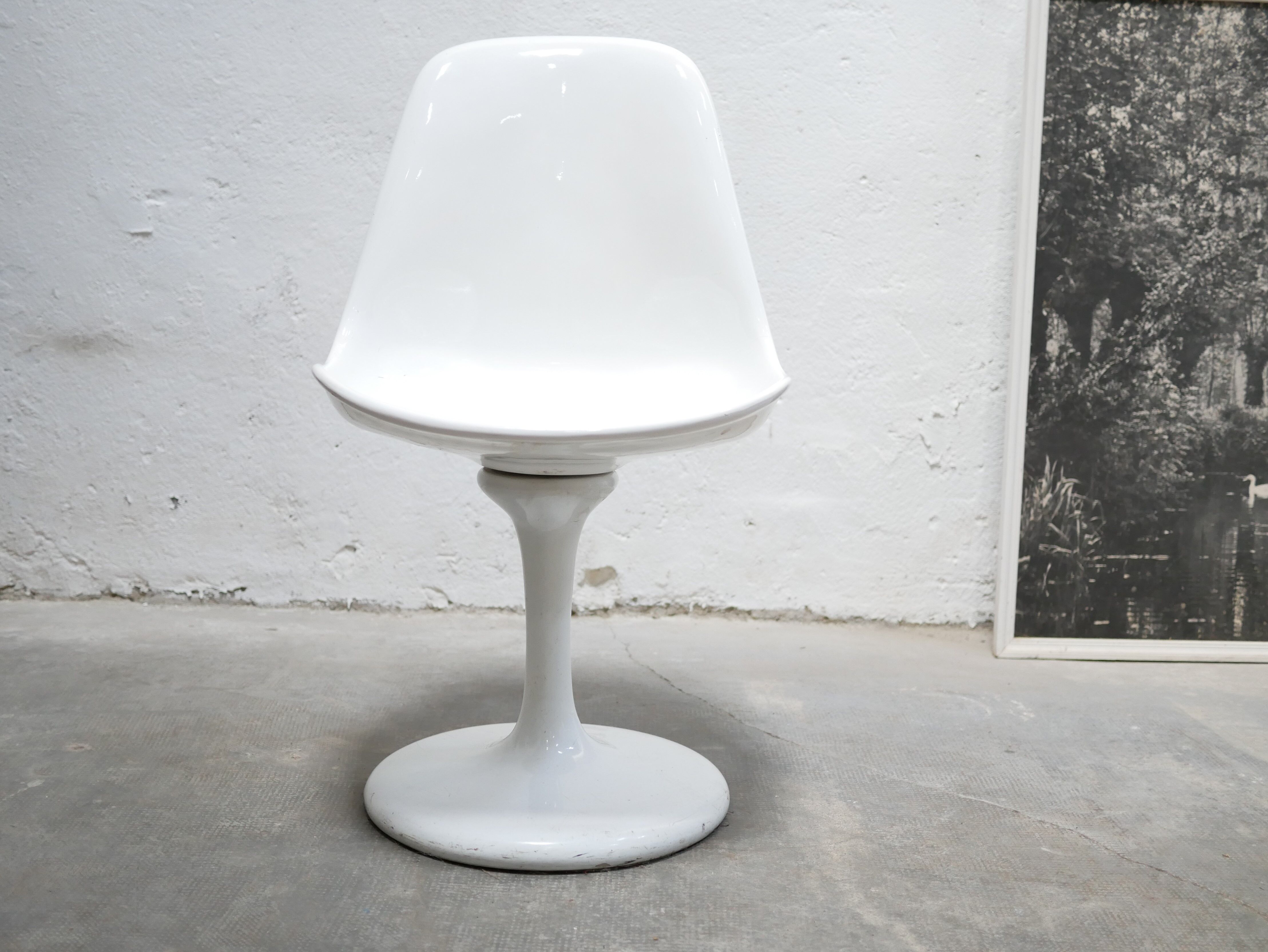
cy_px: 476
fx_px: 1466
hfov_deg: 46.8
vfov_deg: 36.0
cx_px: 634
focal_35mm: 40
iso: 640
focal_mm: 20
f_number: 1.7
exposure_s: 1/60
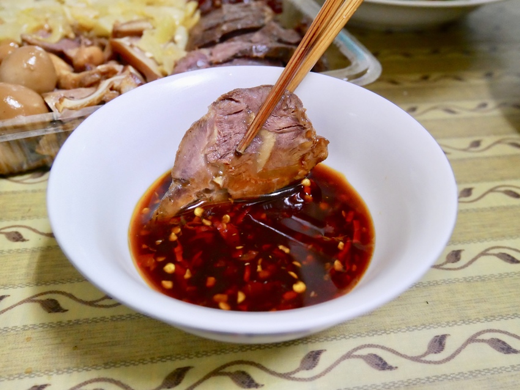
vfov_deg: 46.8
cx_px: 260
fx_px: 451
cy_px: 195
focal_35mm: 30
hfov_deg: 60.0
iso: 3200
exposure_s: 1/40
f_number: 3.8
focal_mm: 15
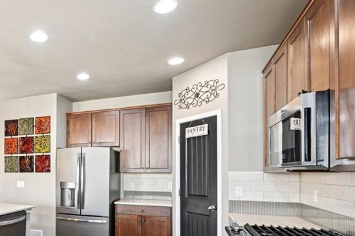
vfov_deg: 44.8
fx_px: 276
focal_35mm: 28
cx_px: 61
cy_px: 177
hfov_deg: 59.3
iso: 100
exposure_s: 2
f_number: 11
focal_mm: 15
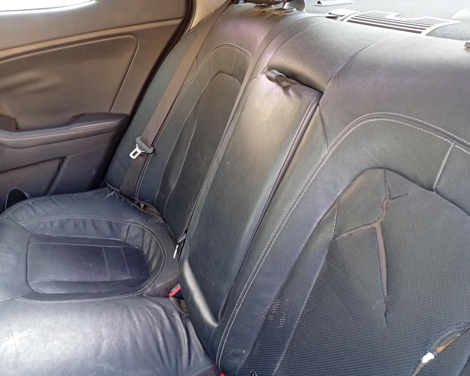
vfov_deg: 45.7
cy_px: 213
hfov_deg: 55.5
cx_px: 266
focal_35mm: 32
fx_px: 445
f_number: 1.8
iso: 586
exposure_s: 1/20
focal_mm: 3.98
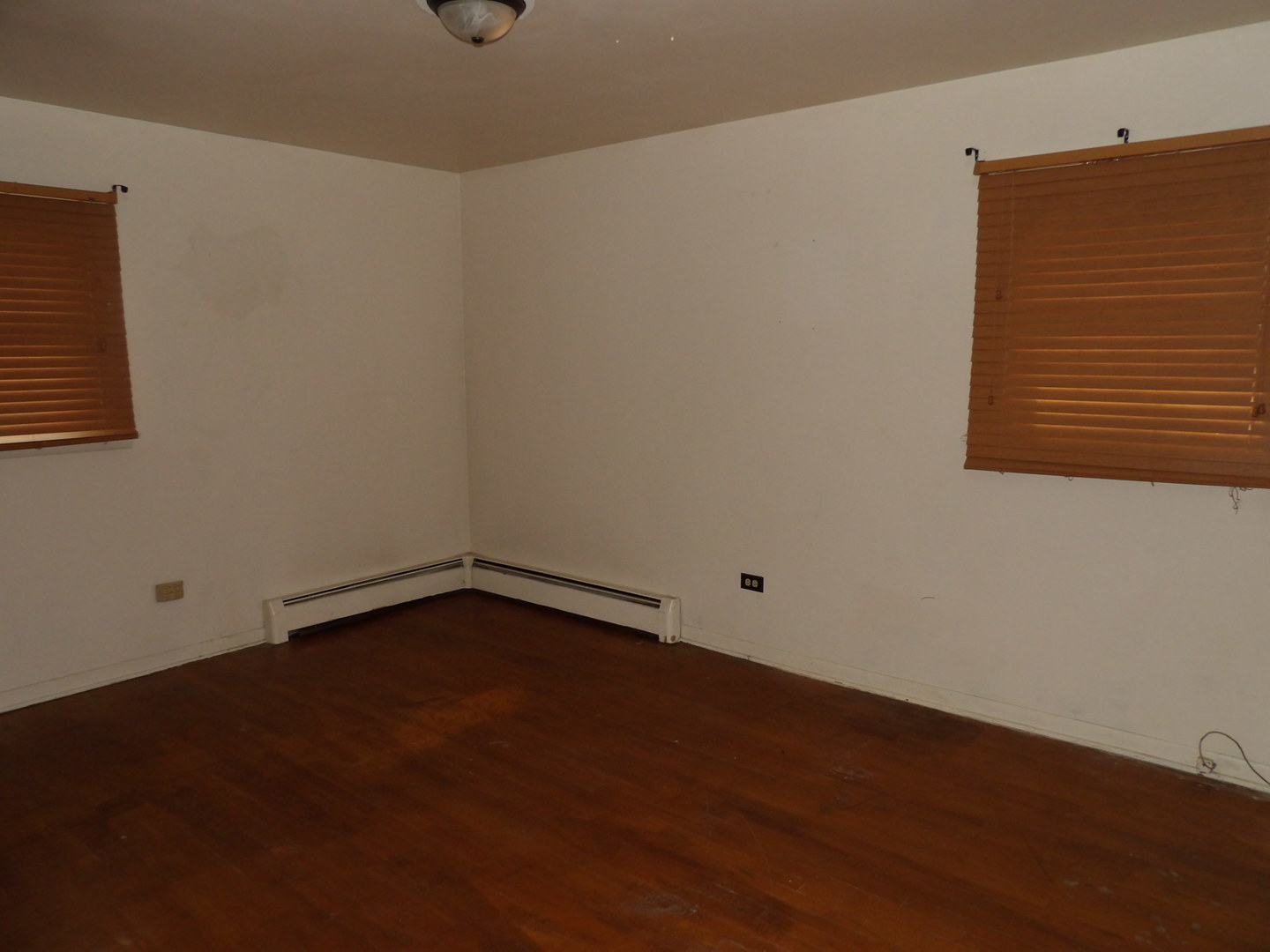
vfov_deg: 56.8
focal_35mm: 24
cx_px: 635
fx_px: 881
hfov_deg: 71.6
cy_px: 476
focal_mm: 4.3
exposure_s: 1/33
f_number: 3.2
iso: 200
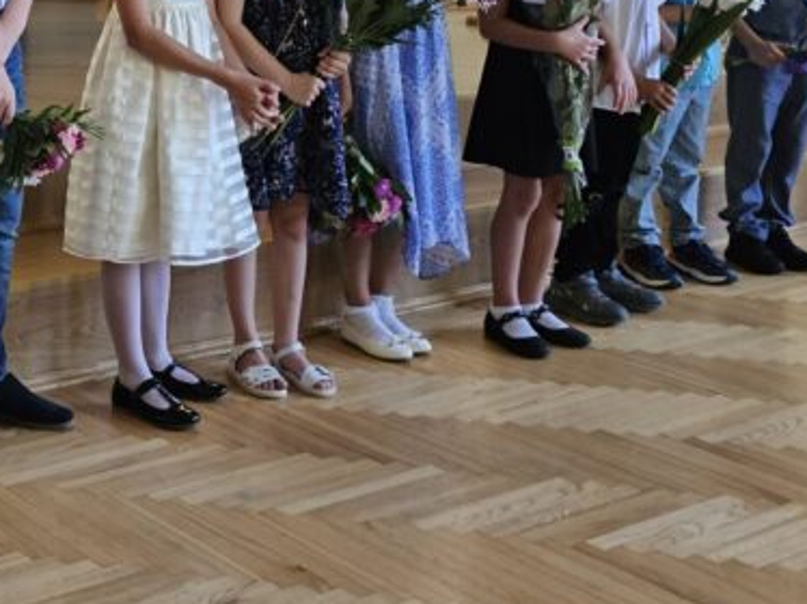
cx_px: -32
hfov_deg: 28.5
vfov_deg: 22.6
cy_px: 39
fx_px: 1468
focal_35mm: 63
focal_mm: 6.3
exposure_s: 1/100
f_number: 1.7
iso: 320
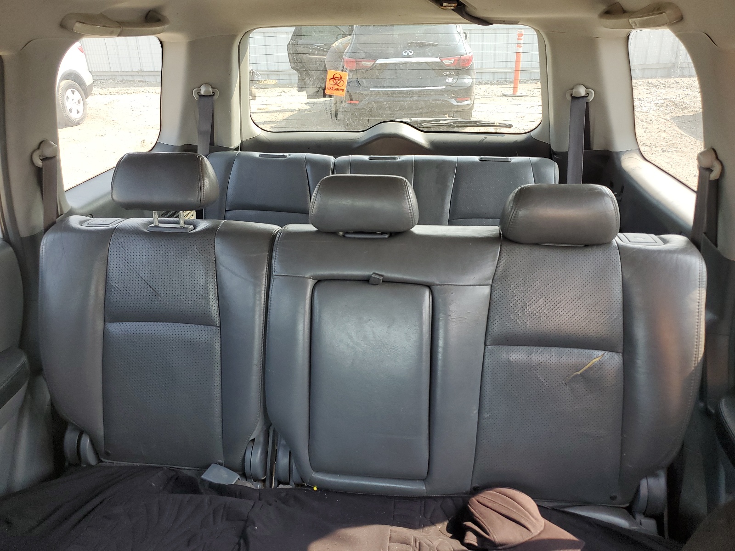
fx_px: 552
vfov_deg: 53.1
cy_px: 276
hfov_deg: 67.3
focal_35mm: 26
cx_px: 368
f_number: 1.5
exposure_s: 1/120
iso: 72
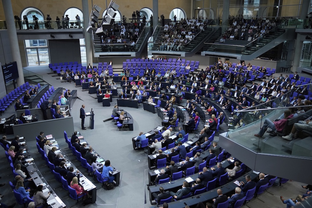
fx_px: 269
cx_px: 156
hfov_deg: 60.3
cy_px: 104
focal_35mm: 31
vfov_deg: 42.3
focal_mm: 31
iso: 2000
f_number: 2.8
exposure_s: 1/250
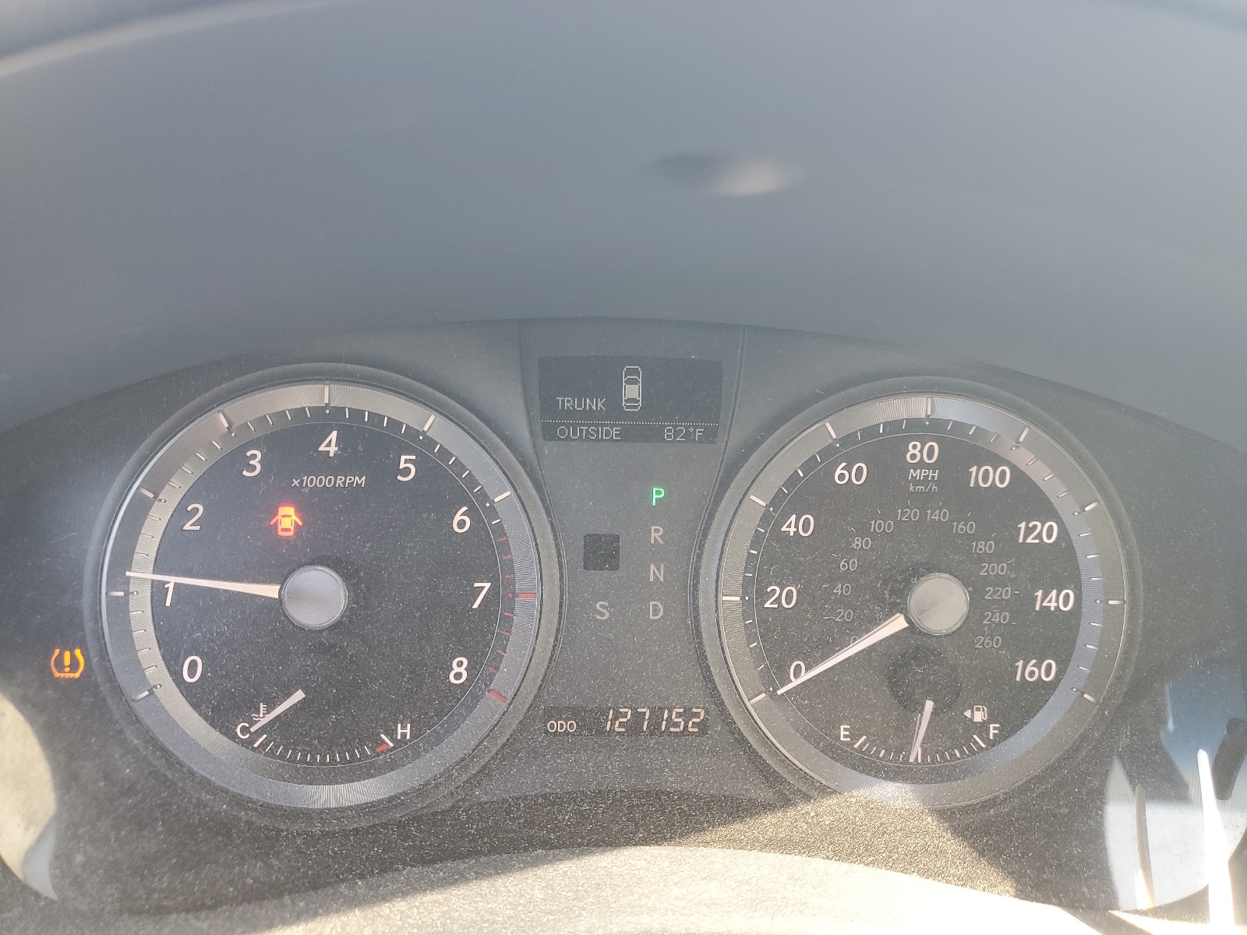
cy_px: 468
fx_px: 937
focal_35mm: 26
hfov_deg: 67.3
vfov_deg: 53.1
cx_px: 624
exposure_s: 1/60.2
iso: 64
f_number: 1.5
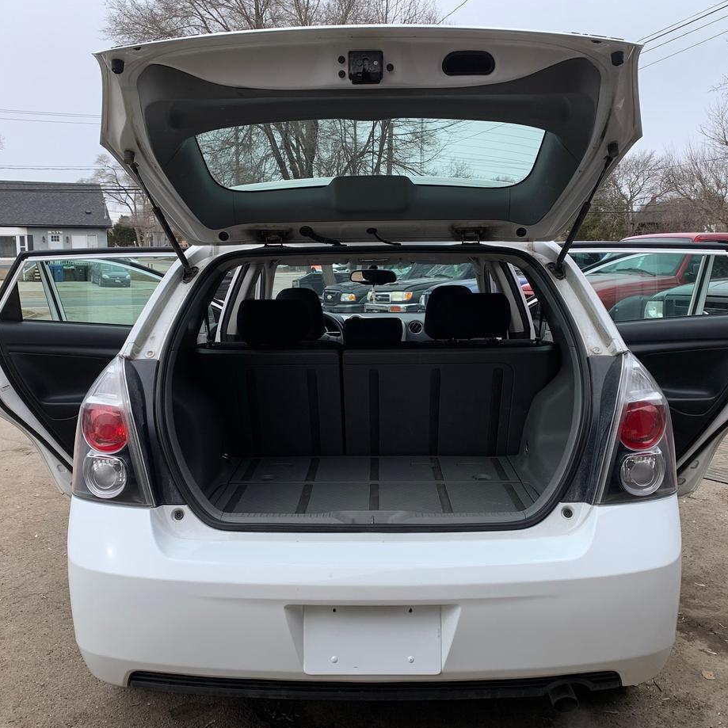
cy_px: 352
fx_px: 761
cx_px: 365
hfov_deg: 51.1
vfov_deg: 51.1
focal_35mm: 32
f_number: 1.8
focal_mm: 4.25
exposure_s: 1/765
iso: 25
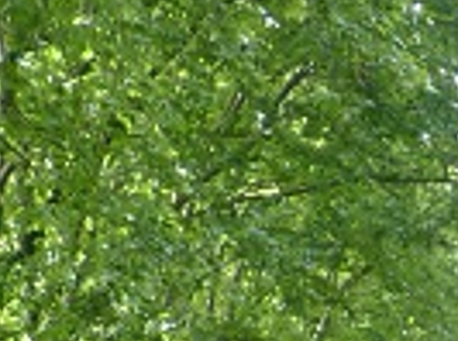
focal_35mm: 163
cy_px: 1006
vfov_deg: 7.9
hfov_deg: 11.1
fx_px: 2151
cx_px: 902
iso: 80
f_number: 2.8
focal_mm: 4.8
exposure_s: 1/50
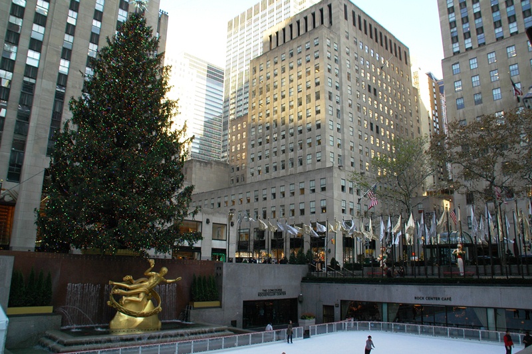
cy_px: 177
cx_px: 266
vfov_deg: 47.9
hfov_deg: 67.4
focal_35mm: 27
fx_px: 399
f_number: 8
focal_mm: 18
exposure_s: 1/60
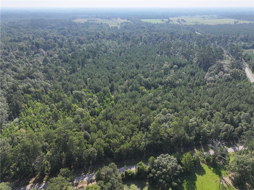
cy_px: 95
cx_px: 127
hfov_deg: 71.6
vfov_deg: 56.8
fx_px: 176
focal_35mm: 24
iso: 320
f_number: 2.8
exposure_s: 1/3200
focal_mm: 12.29
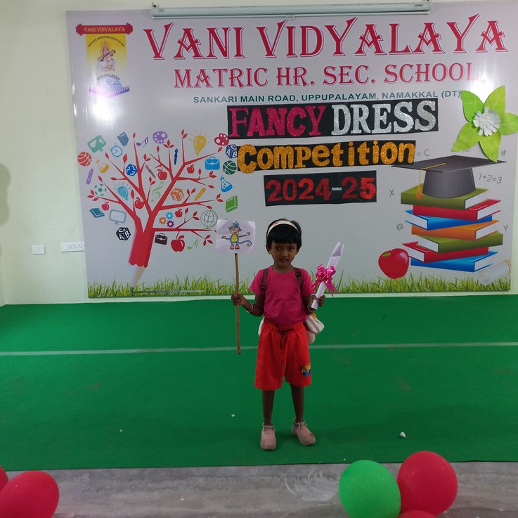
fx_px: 508
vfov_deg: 54.0
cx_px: 271
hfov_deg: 54.0
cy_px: 255
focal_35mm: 30
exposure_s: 1/50
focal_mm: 4.6
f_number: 1.8
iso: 200
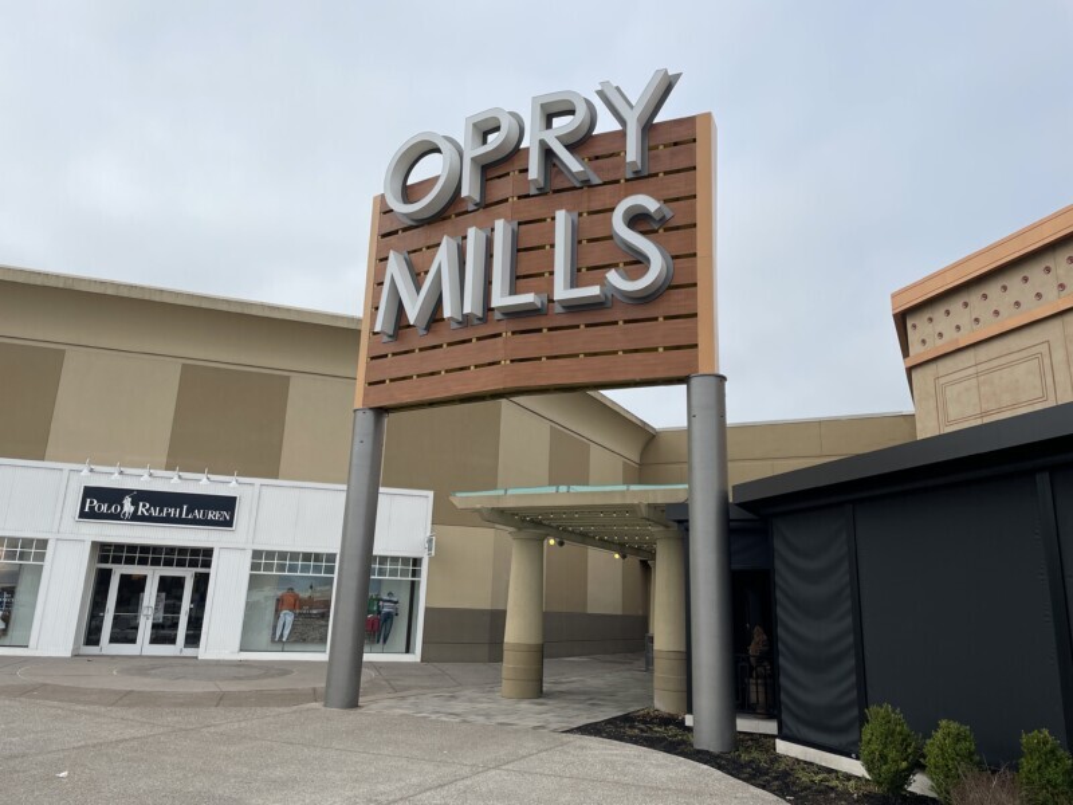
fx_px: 806
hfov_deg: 67.3
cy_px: 402
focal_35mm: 26
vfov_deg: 53.1
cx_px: 536
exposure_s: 1/4831
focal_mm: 4.2
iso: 32
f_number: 1.6
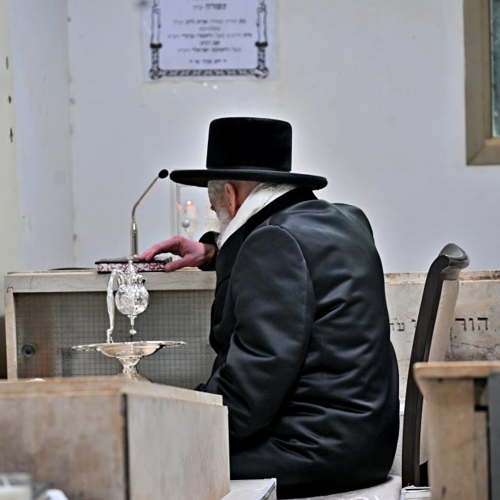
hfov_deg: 11.3
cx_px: 218
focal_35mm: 154
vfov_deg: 11.3
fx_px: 2517
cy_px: 251
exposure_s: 1/125
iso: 1250
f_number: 4
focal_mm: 120
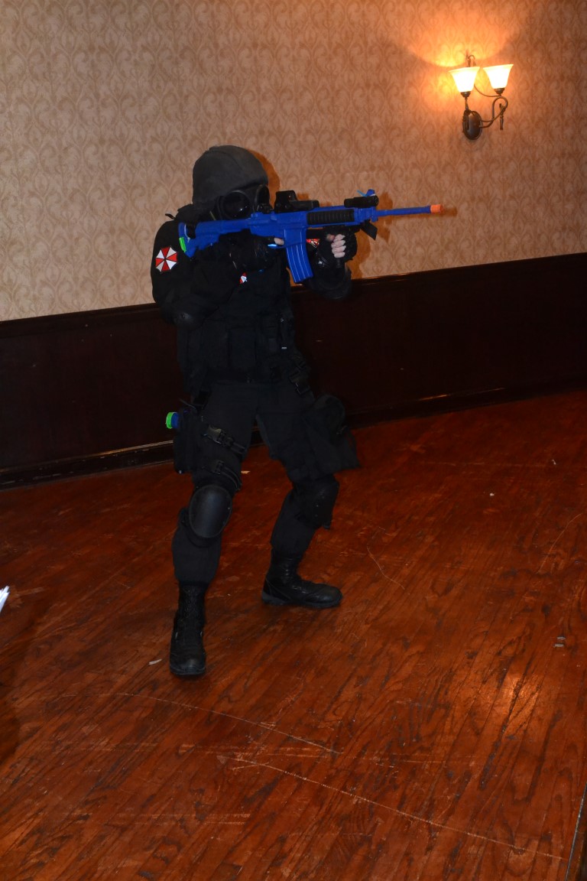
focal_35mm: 44
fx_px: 1064
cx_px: 294
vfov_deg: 45.0
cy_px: 440
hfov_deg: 30.8
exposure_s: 1/60
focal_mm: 29
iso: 3200
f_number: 7.1
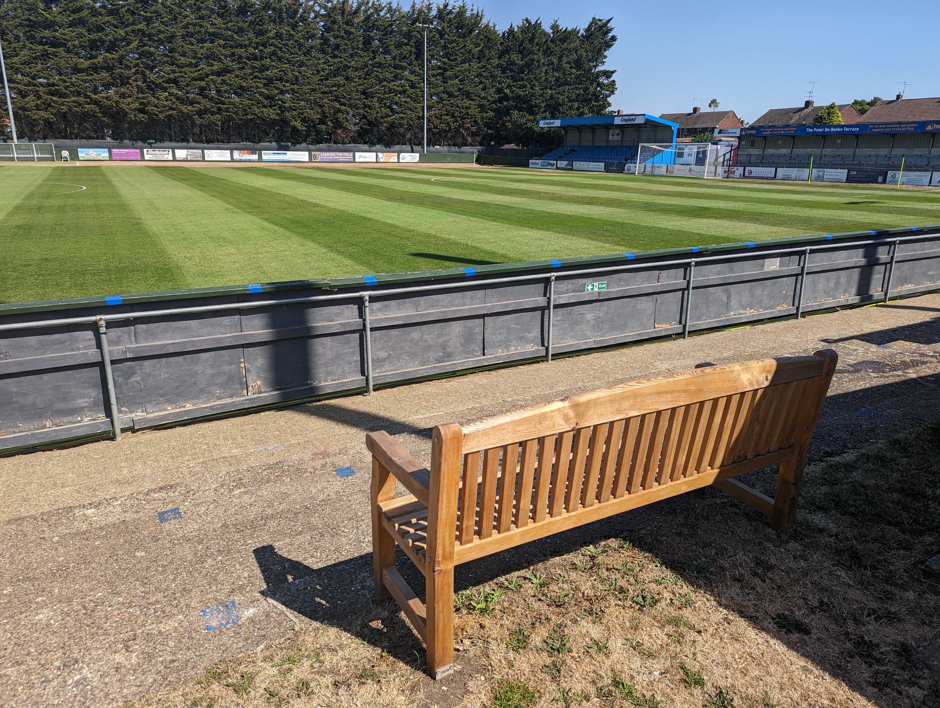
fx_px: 653
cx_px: 470
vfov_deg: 56.9
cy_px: 354
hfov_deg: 71.5
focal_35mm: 24
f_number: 1.85
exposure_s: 1/1770
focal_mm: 6.81
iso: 38
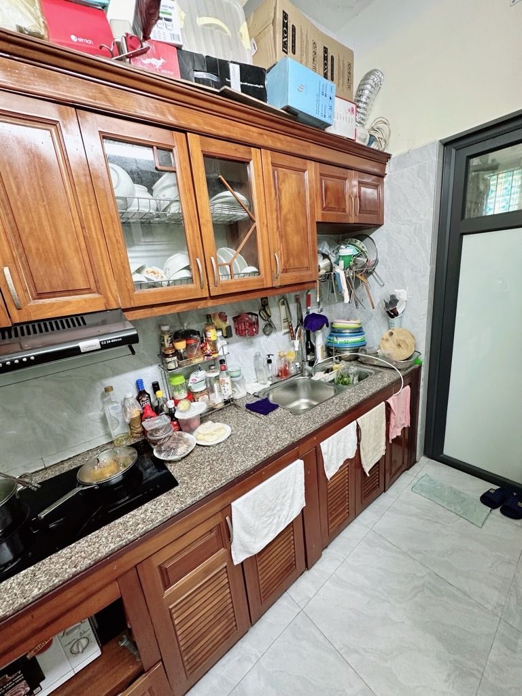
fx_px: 281
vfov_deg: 102.1
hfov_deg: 85.7
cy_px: 348
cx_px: 261
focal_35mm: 14
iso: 200
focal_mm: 2.22
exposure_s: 1/50
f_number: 2.2
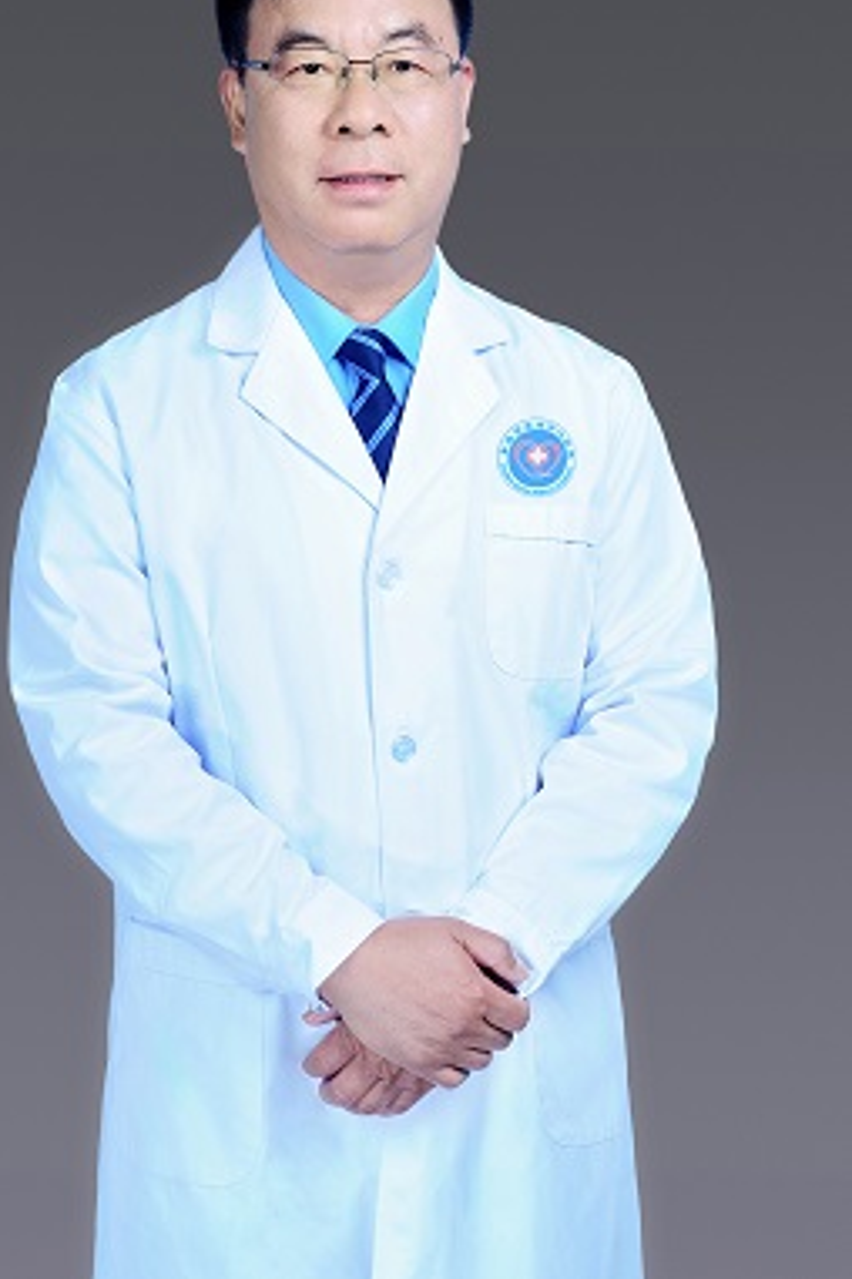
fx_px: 2094
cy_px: 527
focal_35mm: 59
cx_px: 352
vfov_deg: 33.9
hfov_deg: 23.0
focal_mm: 50
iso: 200
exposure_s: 1/160
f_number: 9
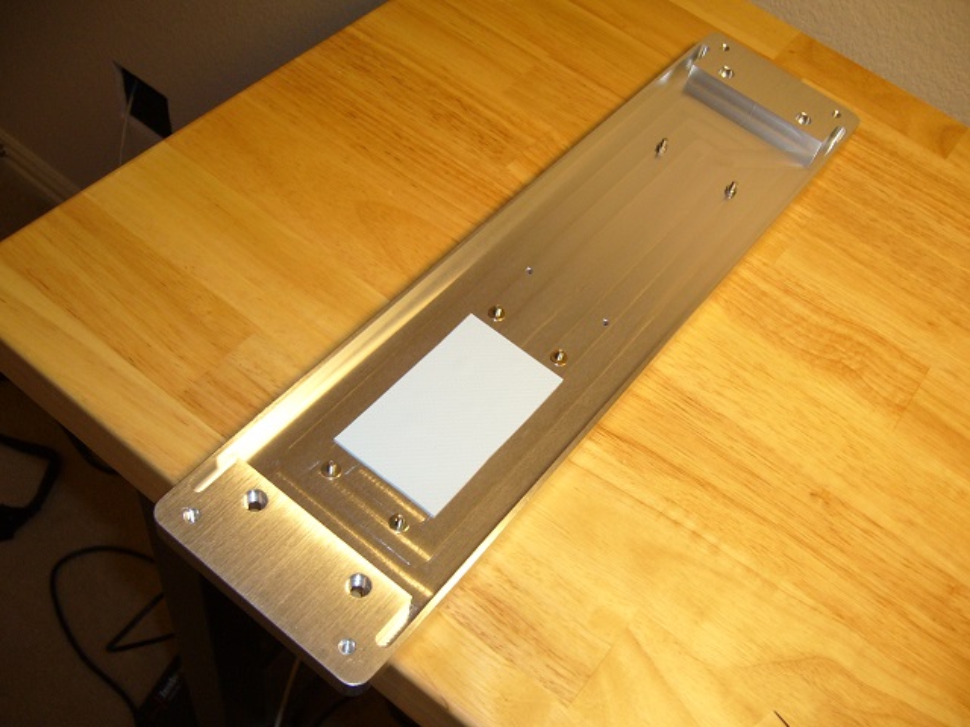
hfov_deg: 52.6
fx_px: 981
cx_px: 485
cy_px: 364
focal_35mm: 35
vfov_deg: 40.7
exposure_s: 1/30
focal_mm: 5.8
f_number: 2.8
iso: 100
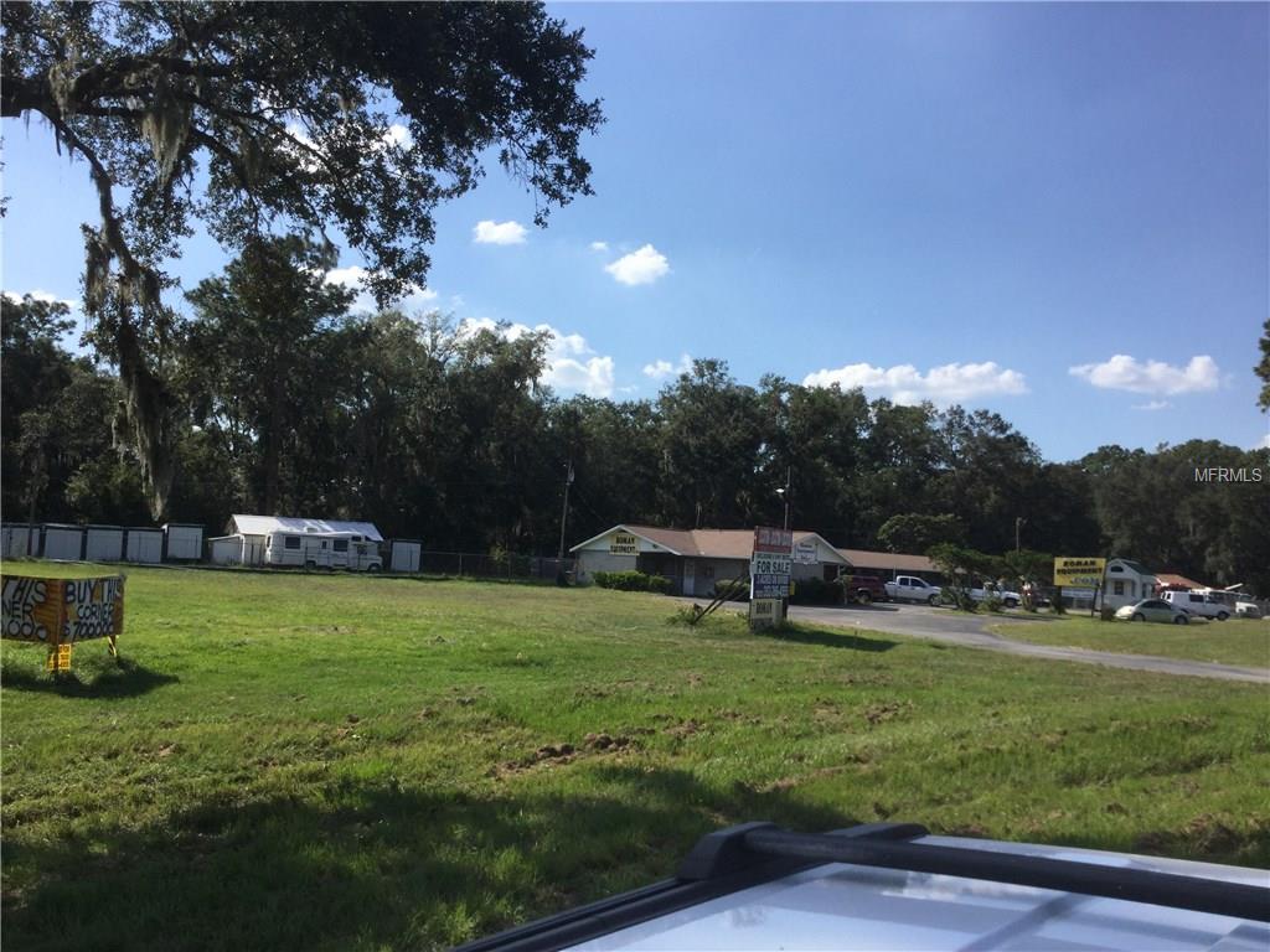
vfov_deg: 45.4
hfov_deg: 58.4
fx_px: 1137
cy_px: 476
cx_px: 635
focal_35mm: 31
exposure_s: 1/1538
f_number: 2.4
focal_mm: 3.3
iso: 25
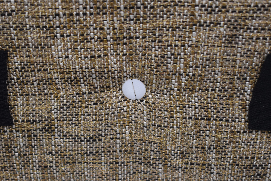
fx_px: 542
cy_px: 90
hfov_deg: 28.1
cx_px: 136
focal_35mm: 72
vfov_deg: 18.9
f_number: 5.3
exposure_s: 1/125
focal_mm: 48
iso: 900
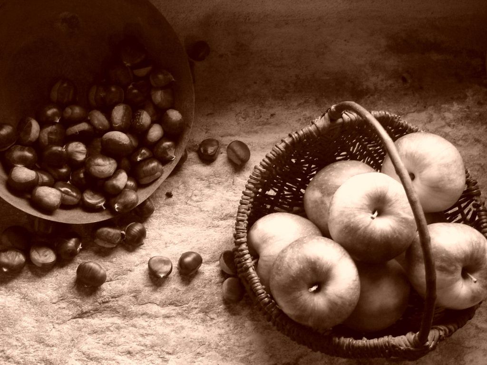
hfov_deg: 33.2
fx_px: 816
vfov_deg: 25.2
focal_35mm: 58
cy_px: 182
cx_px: 244
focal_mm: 9.6
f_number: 2.8
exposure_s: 1/13
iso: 200
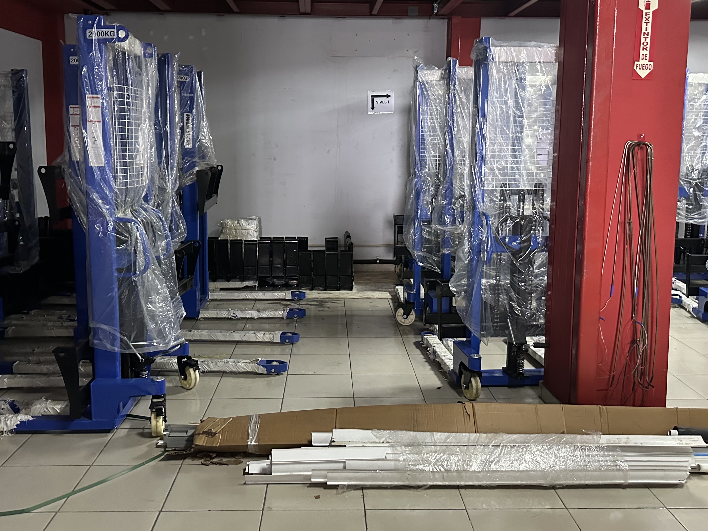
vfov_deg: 41.7
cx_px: 343
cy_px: 230
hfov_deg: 53.9
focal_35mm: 34
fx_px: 695
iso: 800
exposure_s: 1/40
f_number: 1.78
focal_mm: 6.86
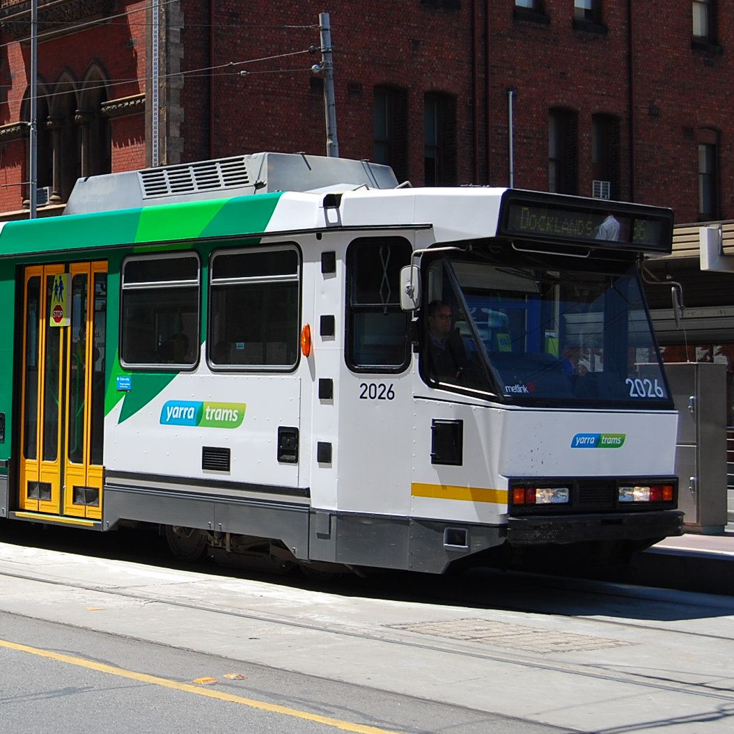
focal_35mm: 75
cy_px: 311
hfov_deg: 22.5
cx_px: 84
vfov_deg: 23.0
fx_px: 1799
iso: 200
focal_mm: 32
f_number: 7.1
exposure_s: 1/500
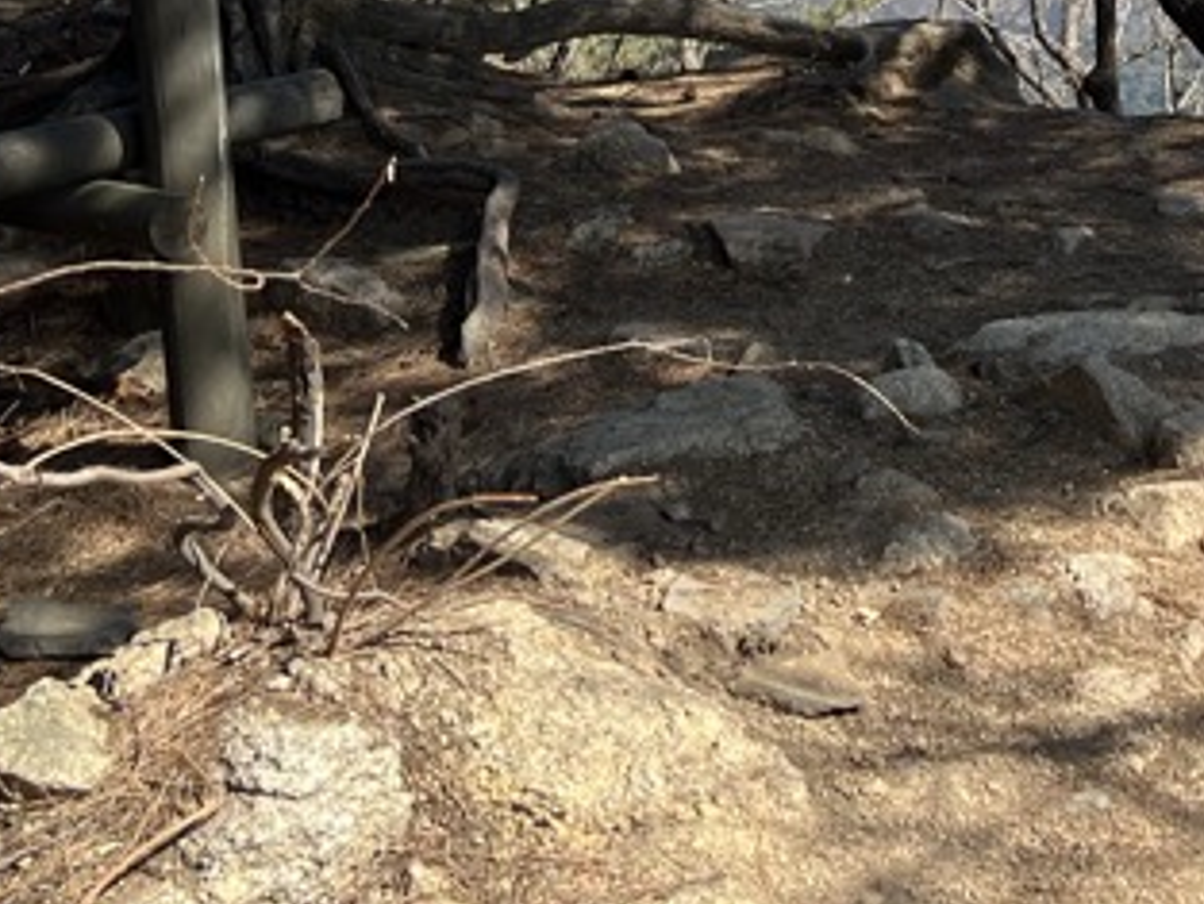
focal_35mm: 85
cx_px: 1296
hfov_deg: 21.9
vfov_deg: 16.6
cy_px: -200
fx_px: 2958
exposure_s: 1/2299
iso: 50
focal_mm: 5.7
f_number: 1.5
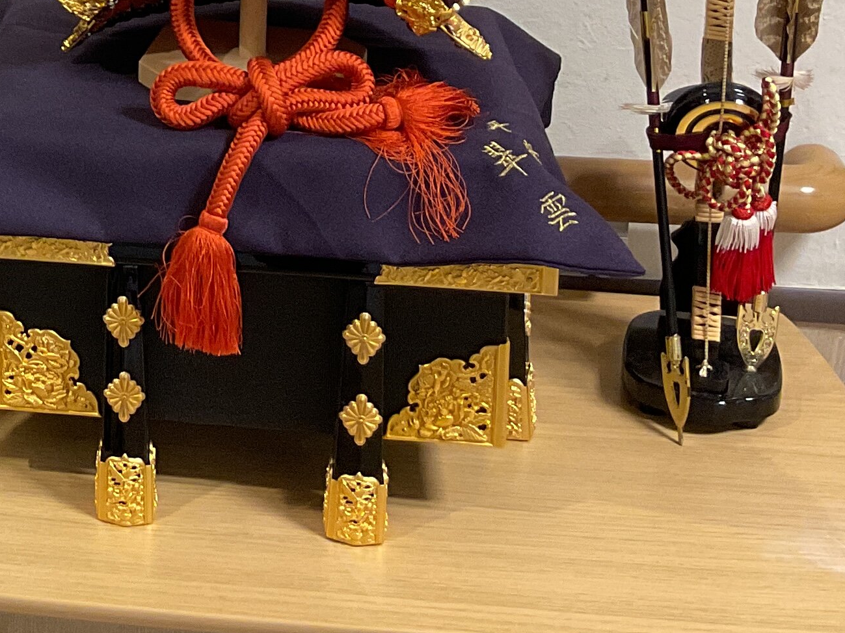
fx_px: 2197
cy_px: -157
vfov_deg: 15.7
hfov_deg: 20.4
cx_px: -159
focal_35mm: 90
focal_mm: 3
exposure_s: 1/60
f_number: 1.8
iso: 100
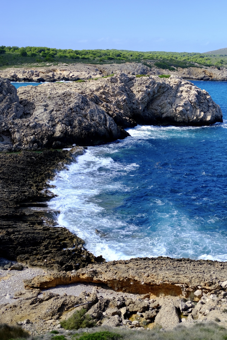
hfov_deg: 25.5
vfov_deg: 37.5
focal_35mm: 53
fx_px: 501
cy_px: 170
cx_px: 114
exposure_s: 1/4700
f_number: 2
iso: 200
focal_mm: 35
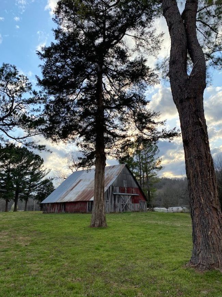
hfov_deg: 53.1
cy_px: 148
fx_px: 222
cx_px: 111
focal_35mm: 26
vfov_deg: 67.3
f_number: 1.8
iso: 32
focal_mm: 4.25
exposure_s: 1/1287
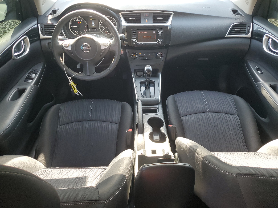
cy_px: 104
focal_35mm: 26
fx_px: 209
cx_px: 139
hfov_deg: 67.3
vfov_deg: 53.1
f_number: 1.5
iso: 69
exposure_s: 1/120
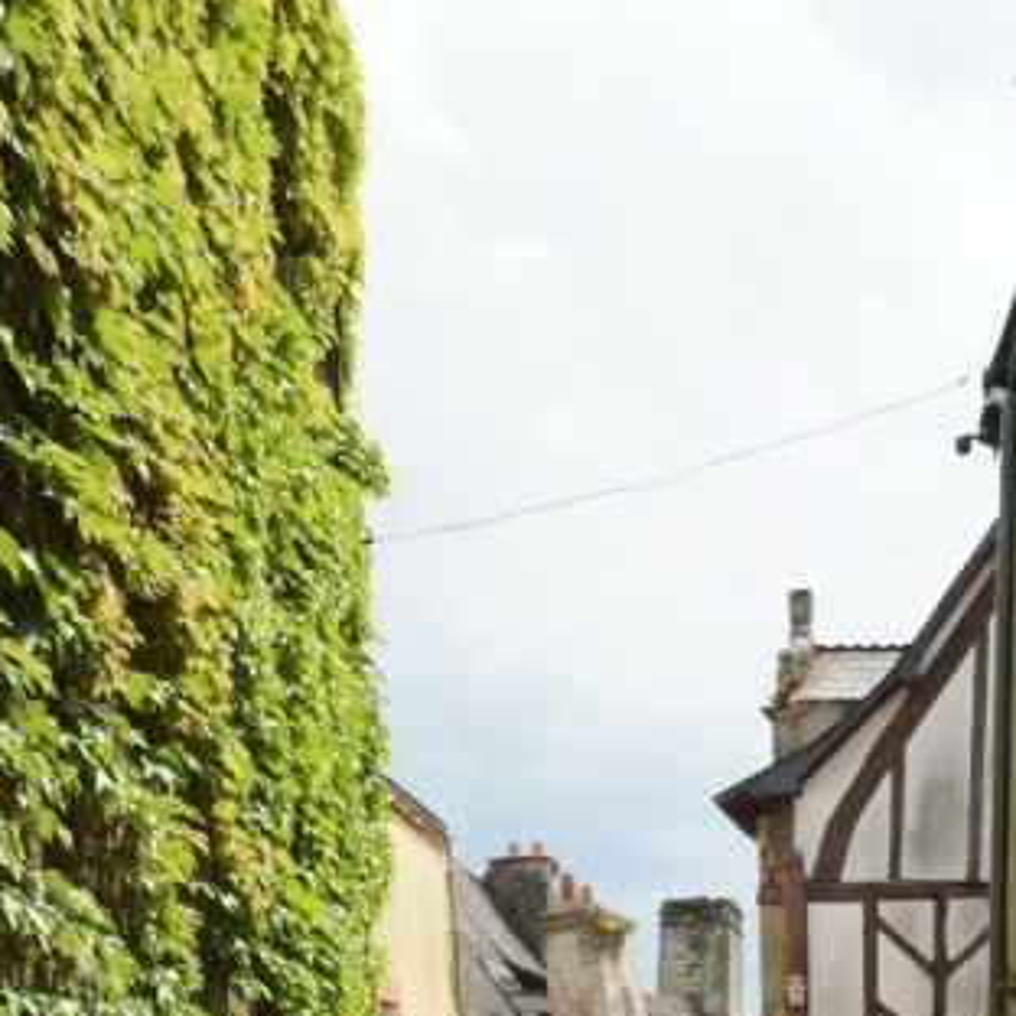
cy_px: 1508
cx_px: 720
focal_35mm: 67
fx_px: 2225
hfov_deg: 25.5
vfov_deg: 21.7
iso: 100
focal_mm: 16
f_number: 5.6
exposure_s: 1/320
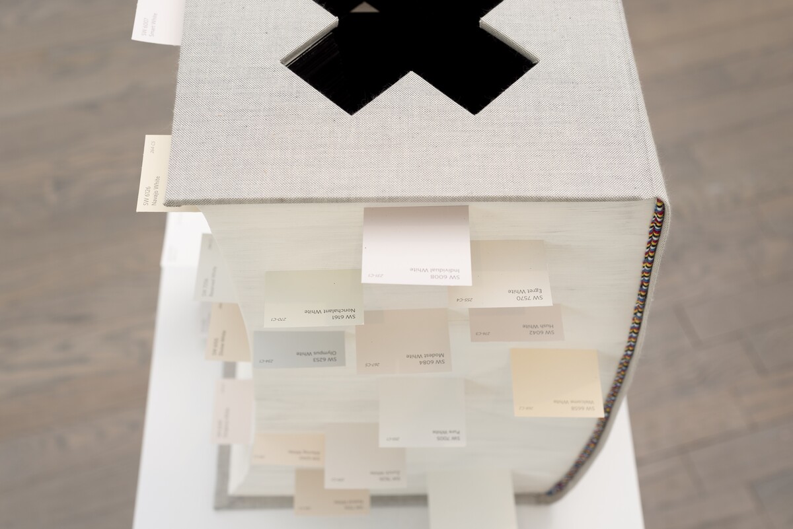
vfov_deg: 27.0
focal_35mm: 50
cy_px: 264
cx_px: 396
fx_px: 1102
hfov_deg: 39.6
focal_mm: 50
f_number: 5.6
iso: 100
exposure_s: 1/125
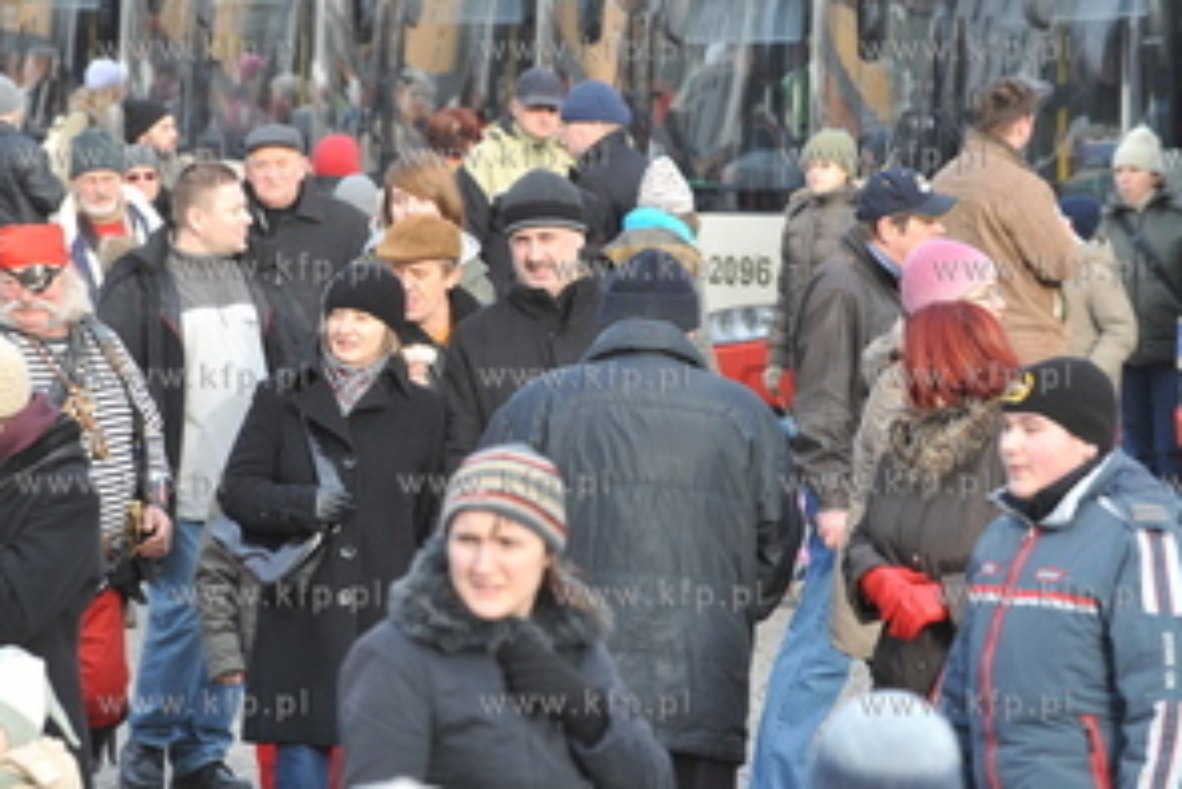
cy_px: 320
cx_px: 417
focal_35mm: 271
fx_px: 8902
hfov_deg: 7.6
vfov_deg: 5.1
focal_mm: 200
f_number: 8
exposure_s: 1/250
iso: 640
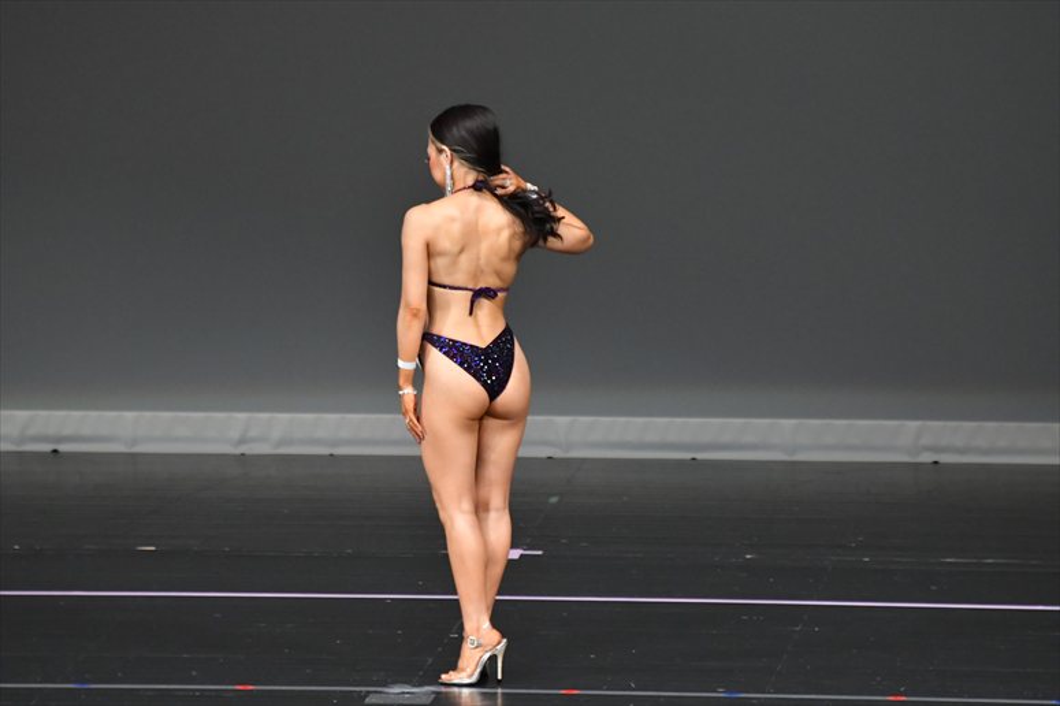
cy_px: 353
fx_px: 10154
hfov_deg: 6.0
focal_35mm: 345
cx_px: 530
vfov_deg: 4.0
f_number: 5.6
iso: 4000
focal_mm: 230
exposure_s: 1/400
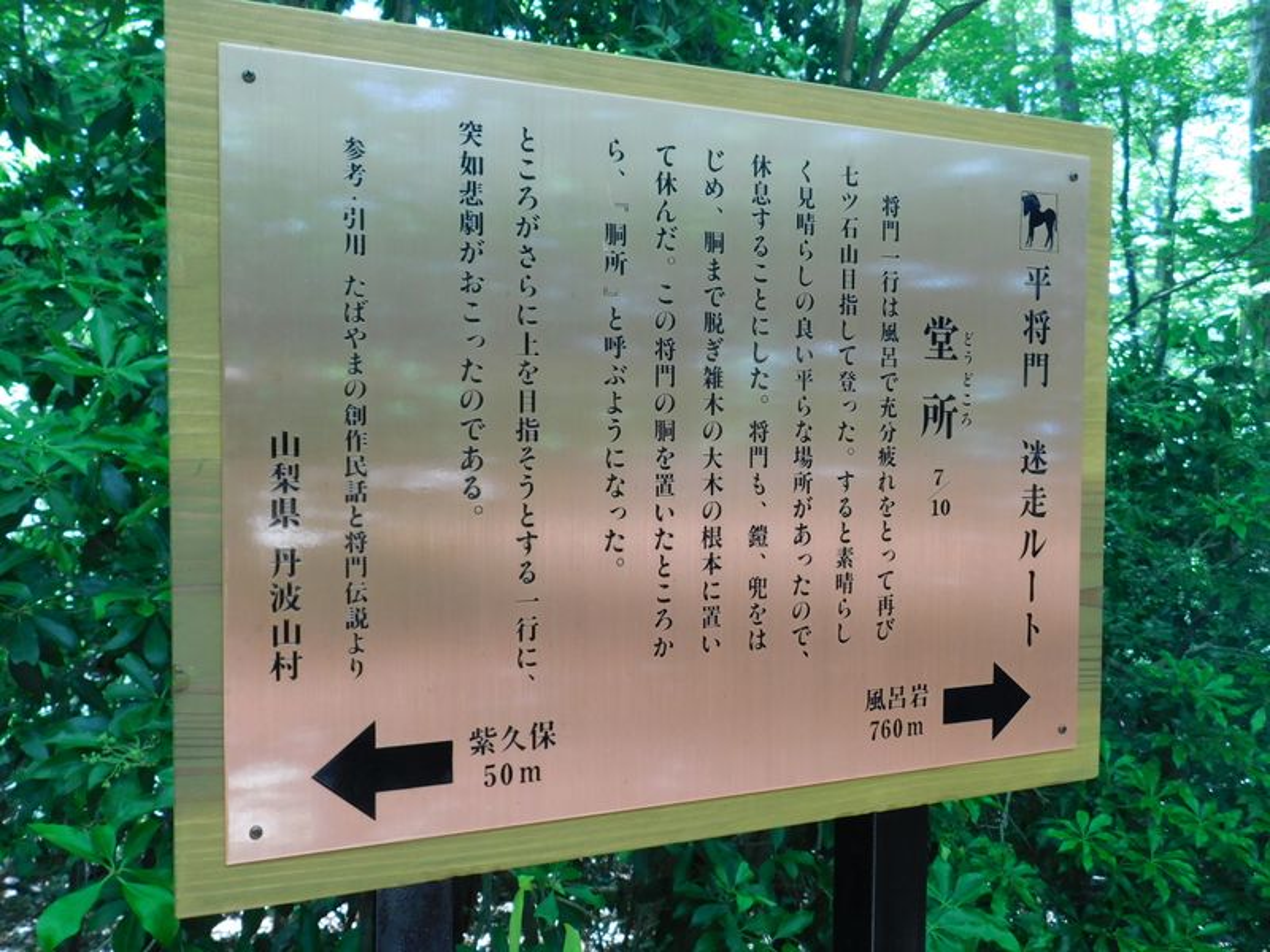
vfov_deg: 46.8
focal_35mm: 30
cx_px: 635
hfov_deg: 60.0
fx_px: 1101
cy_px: 476
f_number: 3.2
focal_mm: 5.3
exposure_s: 1/30
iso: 140
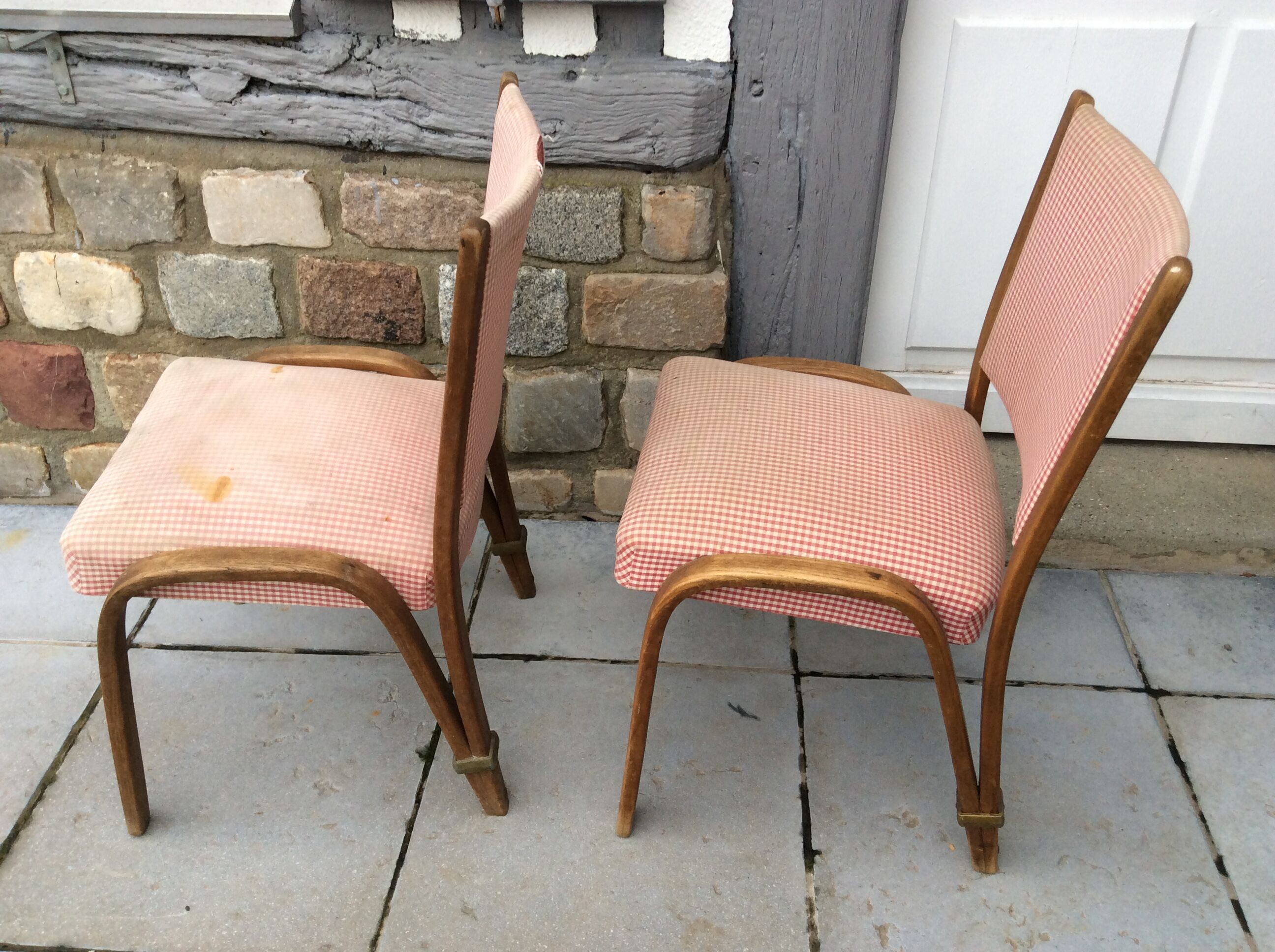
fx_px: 1177
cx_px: 638
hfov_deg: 56.9
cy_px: 476
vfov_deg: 44.1
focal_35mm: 32
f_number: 2.4
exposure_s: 1/50
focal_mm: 3.3
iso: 40
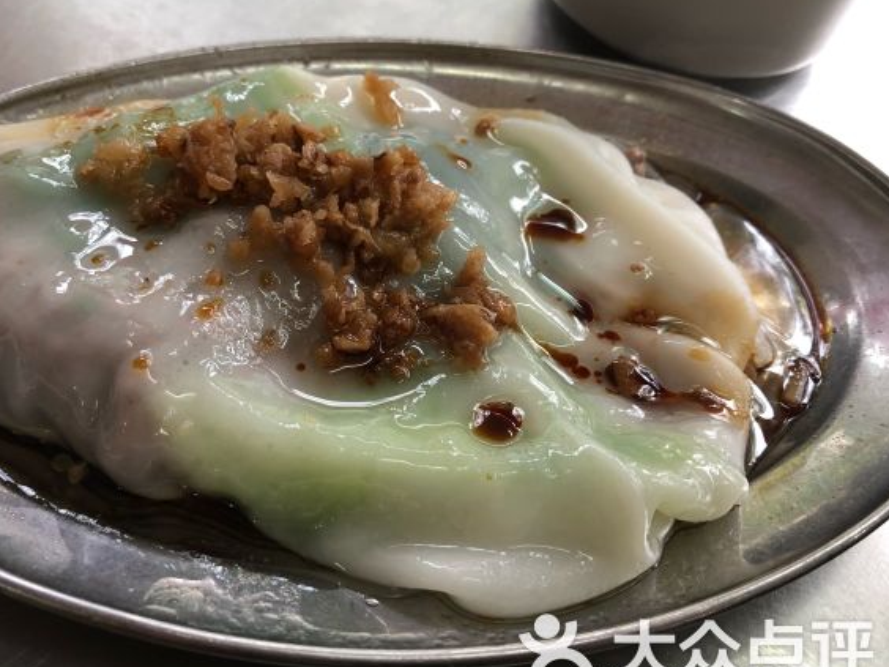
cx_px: 363
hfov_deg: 51.1
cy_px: 319
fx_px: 925
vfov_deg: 39.6
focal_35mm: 36
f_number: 1.8
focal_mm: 3.99
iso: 40
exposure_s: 1/17
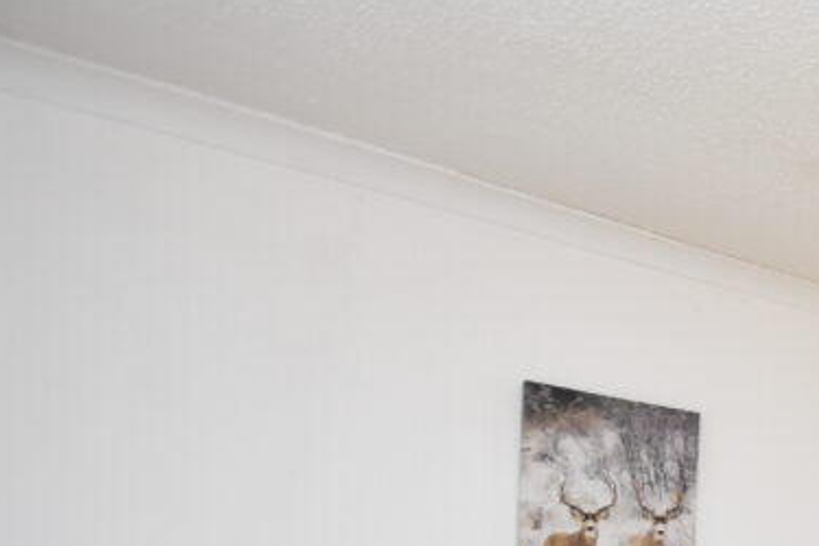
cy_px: 586
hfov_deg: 33.8
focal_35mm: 41
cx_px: 1072
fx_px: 933
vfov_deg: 29.7
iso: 1600
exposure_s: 1/60
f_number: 4
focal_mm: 10
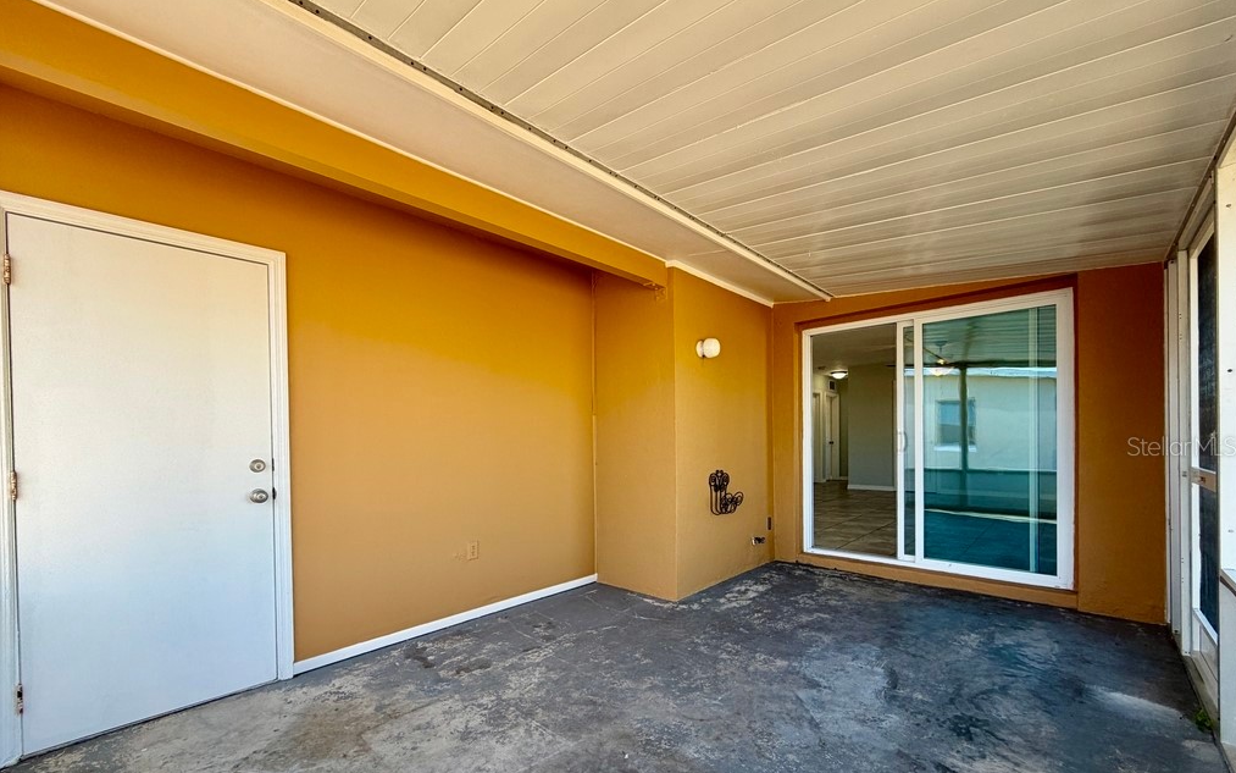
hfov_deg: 101.5
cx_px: 617
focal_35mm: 15
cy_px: 446
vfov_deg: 74.3
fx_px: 505
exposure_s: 1/121
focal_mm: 2.22
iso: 50
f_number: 2.2
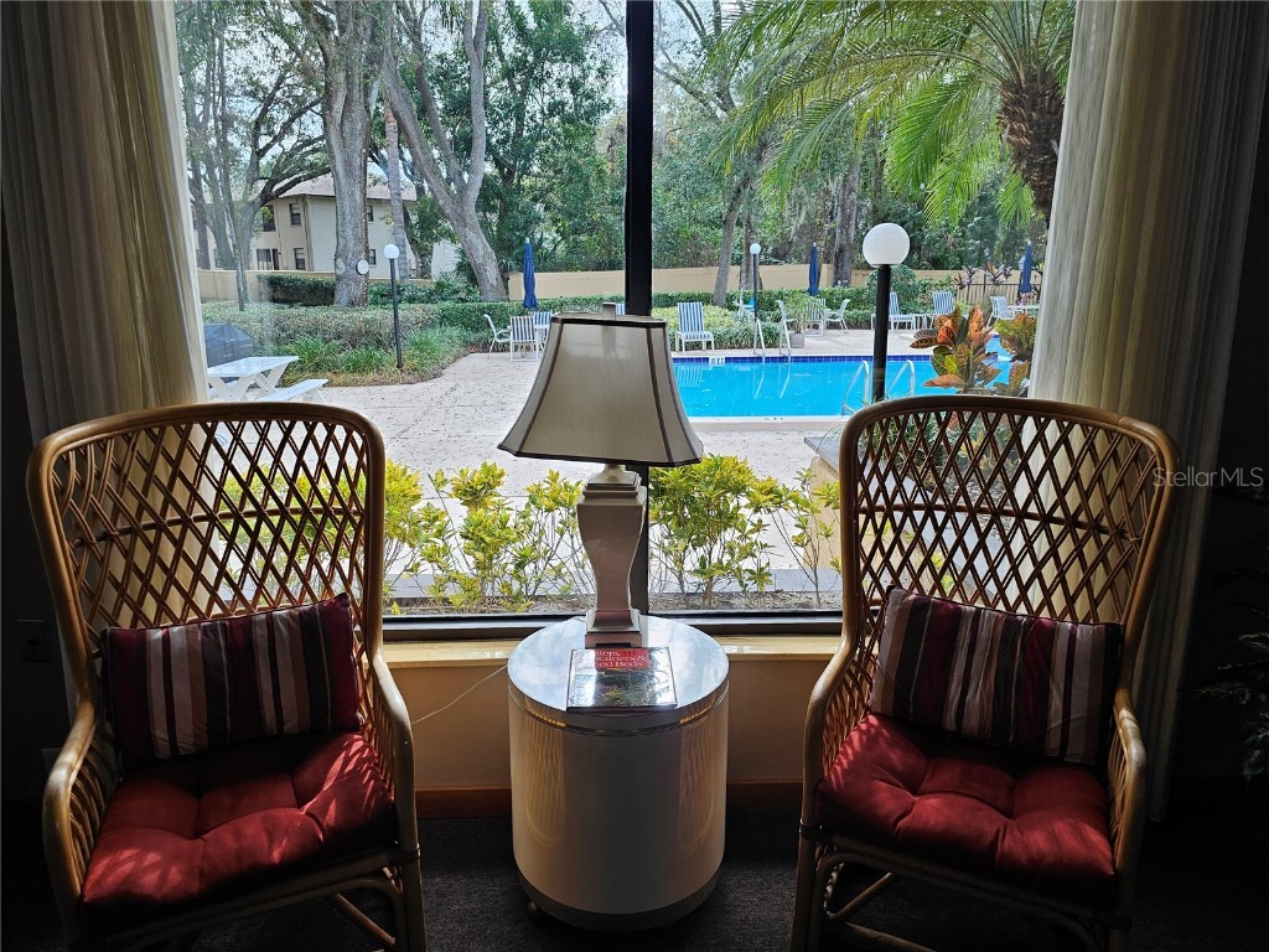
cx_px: 634
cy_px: 476
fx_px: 843
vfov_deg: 58.9
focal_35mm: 23
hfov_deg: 73.9
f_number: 1.7
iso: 32
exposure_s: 1/180
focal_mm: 6.3
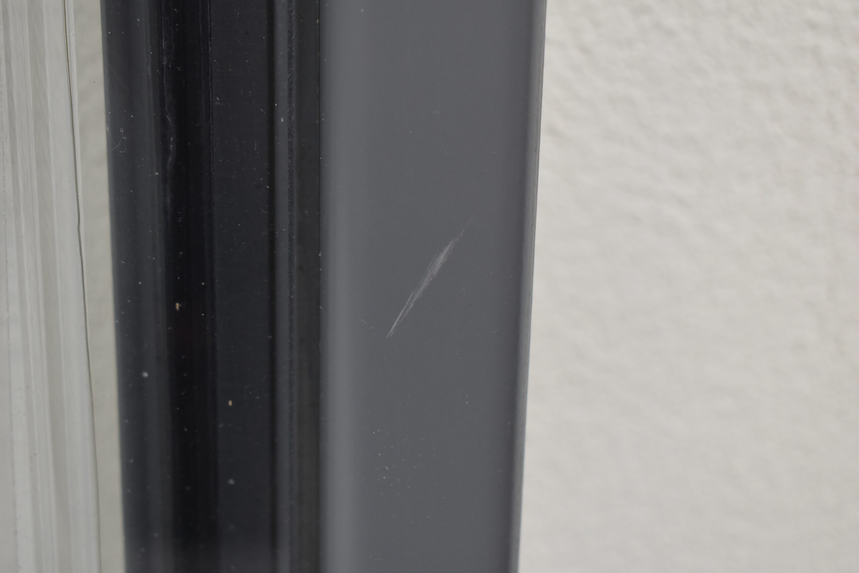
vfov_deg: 18.9
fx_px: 1718
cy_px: 286
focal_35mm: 72
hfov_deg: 28.1
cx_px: 430
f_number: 5.6
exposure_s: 1/60
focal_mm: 48
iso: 560
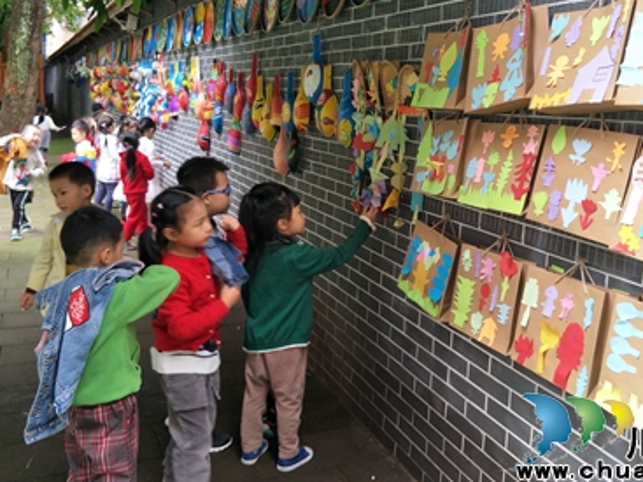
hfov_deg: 59.2
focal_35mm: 30
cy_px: 183
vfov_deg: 46.4
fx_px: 557
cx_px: 405
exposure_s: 1/50
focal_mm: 3.79
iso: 131
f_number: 1.7
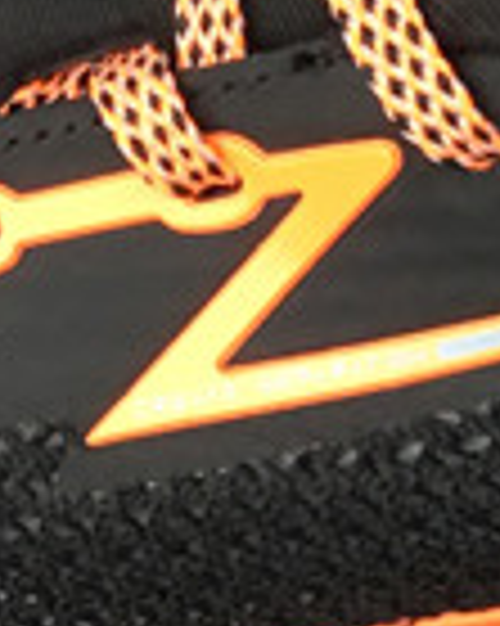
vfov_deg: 9.8
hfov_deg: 7.9
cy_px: 7
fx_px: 3630
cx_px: 63
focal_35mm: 196
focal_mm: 3.3
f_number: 2.4
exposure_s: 1/33
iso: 50
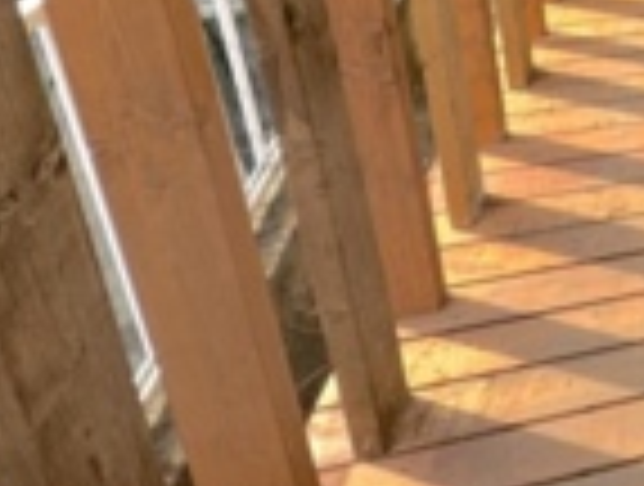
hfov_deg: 28.3
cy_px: -198
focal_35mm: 44
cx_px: 964
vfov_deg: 26.3
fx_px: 821
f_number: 2.2
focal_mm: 2.22
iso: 50
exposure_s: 1/734
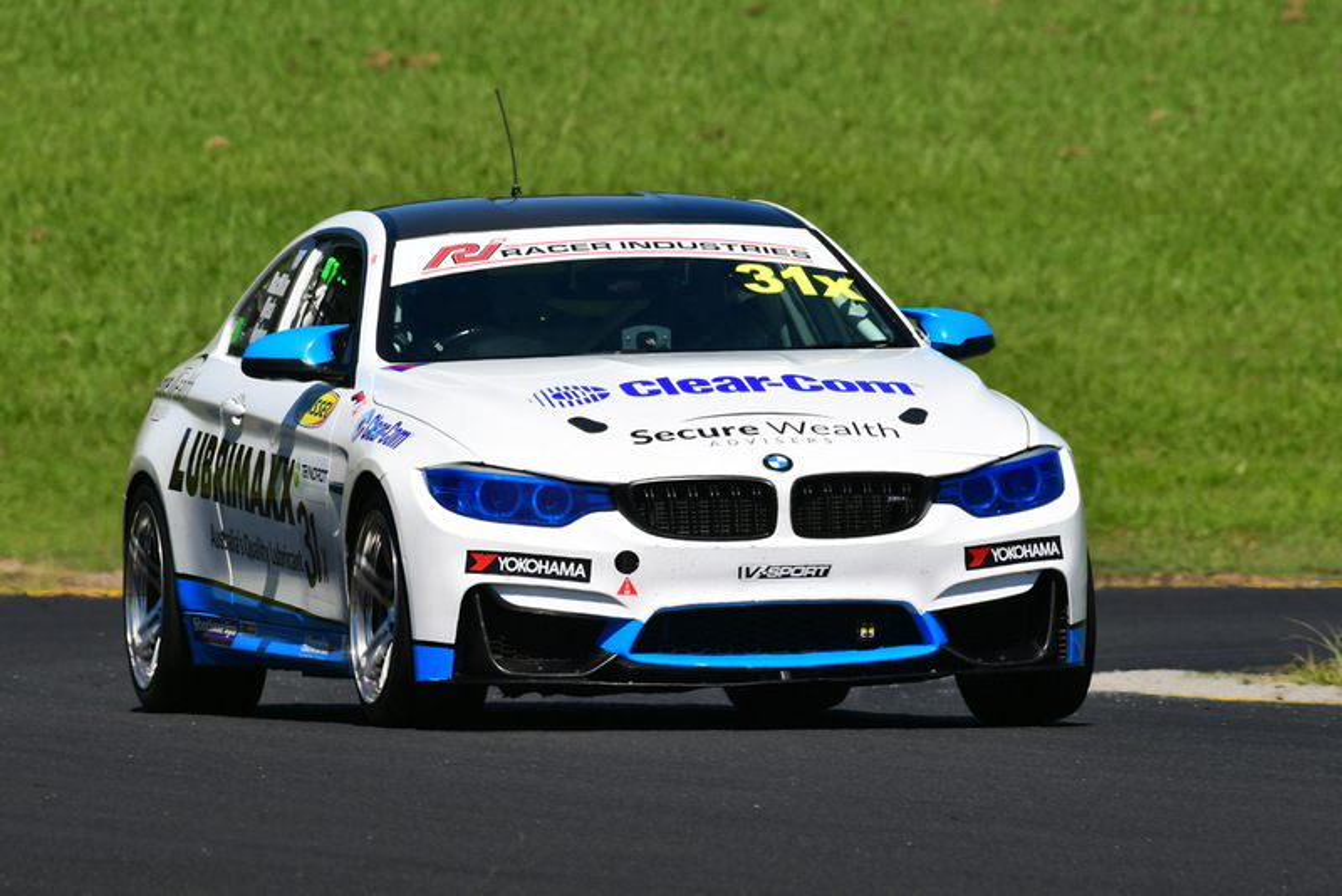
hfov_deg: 2.7
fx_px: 27967
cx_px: 671
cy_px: 448
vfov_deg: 1.8
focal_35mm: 750
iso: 320
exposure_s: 1/640
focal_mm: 500
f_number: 11
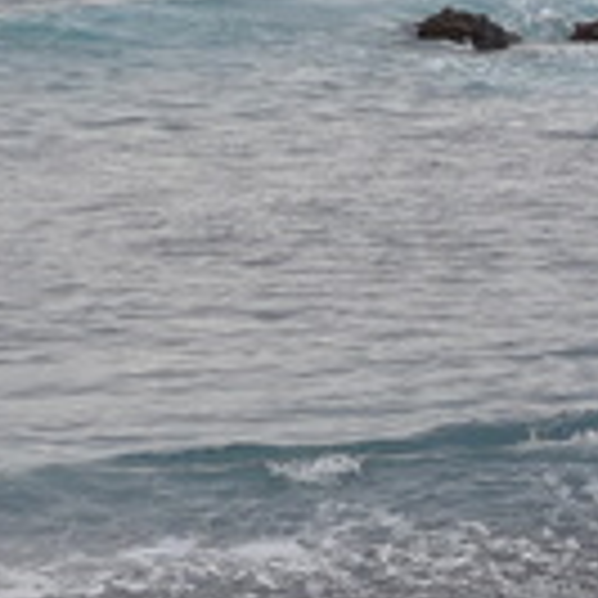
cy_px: 373
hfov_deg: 8.8
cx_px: 762
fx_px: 3850
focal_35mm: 197
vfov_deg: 8.9
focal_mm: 8.4
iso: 80
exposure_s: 1/320
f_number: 2.8
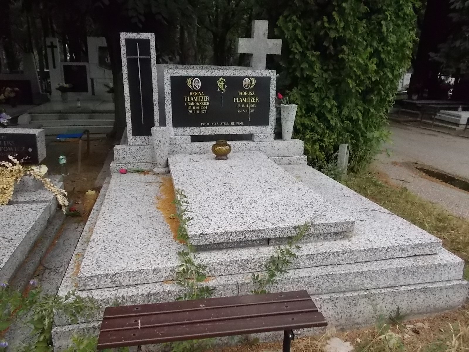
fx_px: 352
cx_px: 234
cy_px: 176
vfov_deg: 53.1
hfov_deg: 67.3
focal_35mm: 26
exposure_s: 1/160
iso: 400
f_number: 8
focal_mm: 4.6
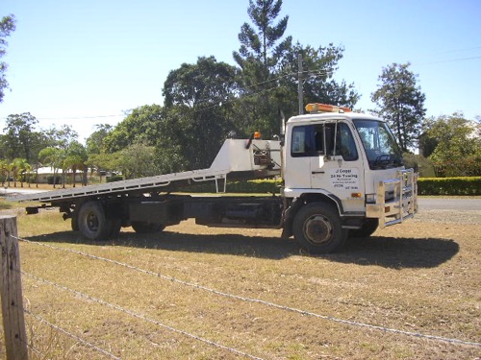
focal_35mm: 38
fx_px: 528
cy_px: 180
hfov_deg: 49.0
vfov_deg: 37.7
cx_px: 240
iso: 64
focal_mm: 5.8
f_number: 2.9
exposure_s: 1/640
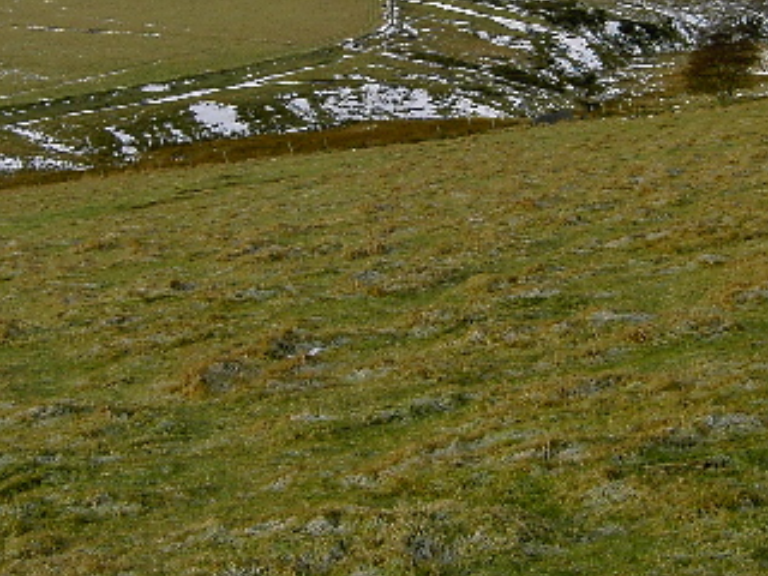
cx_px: 406
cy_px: 151
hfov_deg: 23.3
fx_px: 1864
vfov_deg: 17.5
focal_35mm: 84
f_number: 4.8
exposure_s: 1/160
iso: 100
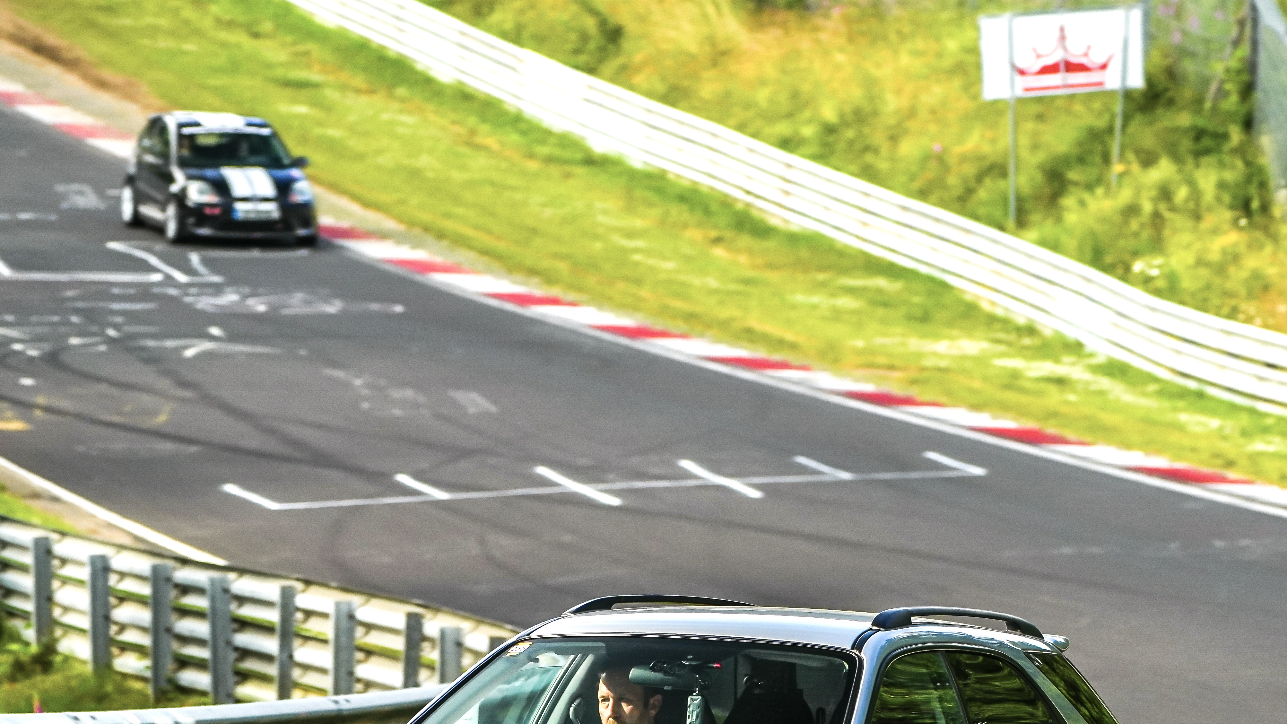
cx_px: 722
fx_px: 10374
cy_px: 516
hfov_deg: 7.1
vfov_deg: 4.0
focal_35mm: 304
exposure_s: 1/500
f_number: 5.6
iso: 500
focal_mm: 166
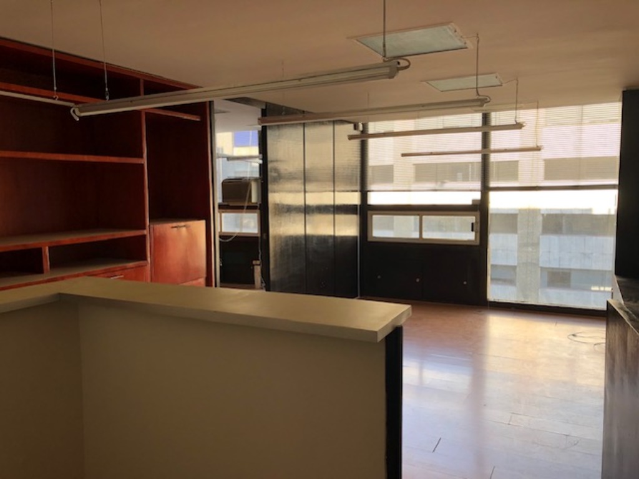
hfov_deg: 63.4
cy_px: 240
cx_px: 320
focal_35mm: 28
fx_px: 517
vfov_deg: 49.7
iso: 40
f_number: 1.8
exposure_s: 1/120
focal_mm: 3.99
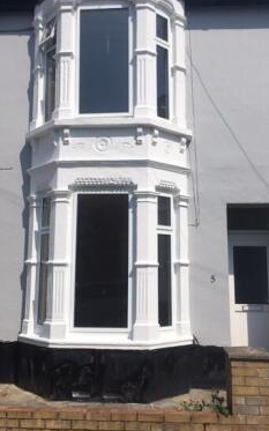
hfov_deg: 35.3
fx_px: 422
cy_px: 211
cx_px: 133
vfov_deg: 54.0
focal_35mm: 36
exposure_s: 1/4274
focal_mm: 4.15
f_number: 2.2
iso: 25
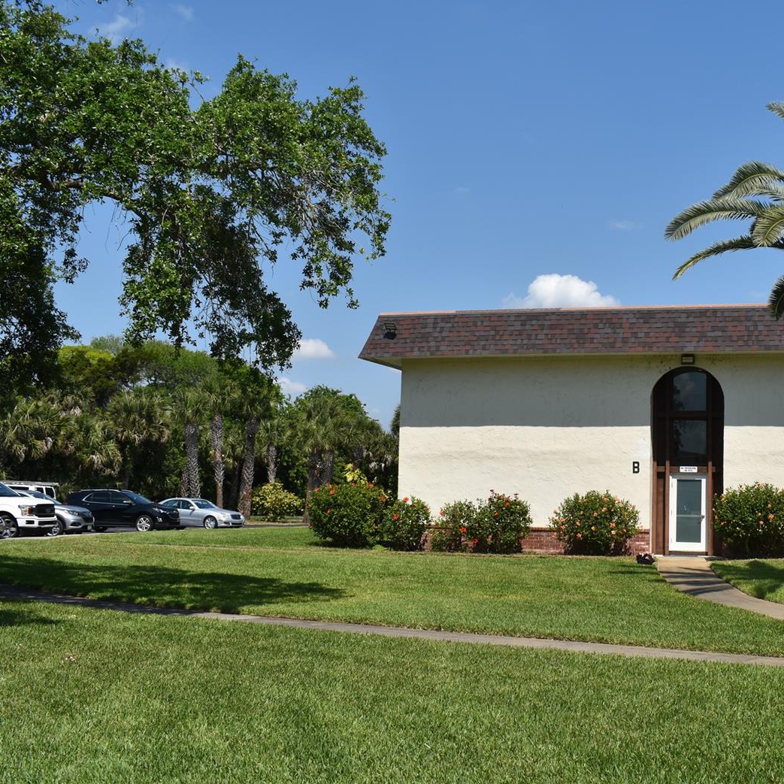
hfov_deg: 38.5
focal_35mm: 43
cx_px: 549
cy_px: 384
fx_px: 1102
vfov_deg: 39.2
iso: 100
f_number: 9
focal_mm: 22
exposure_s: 1/320
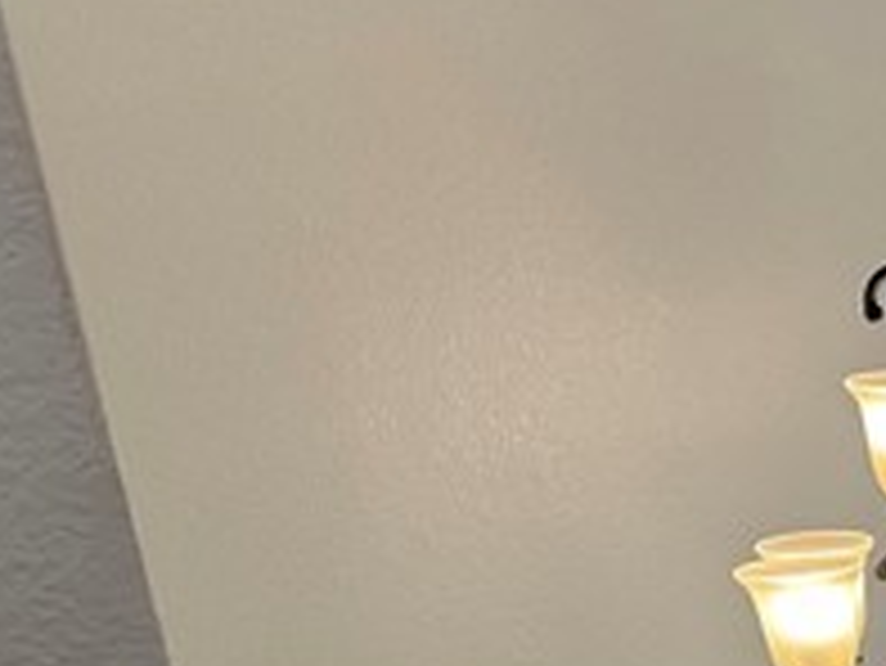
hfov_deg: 21.0
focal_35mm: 78
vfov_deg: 17.0
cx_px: 1340
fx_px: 1998
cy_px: 1017
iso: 64
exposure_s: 1/133
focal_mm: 6.86
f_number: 1.78
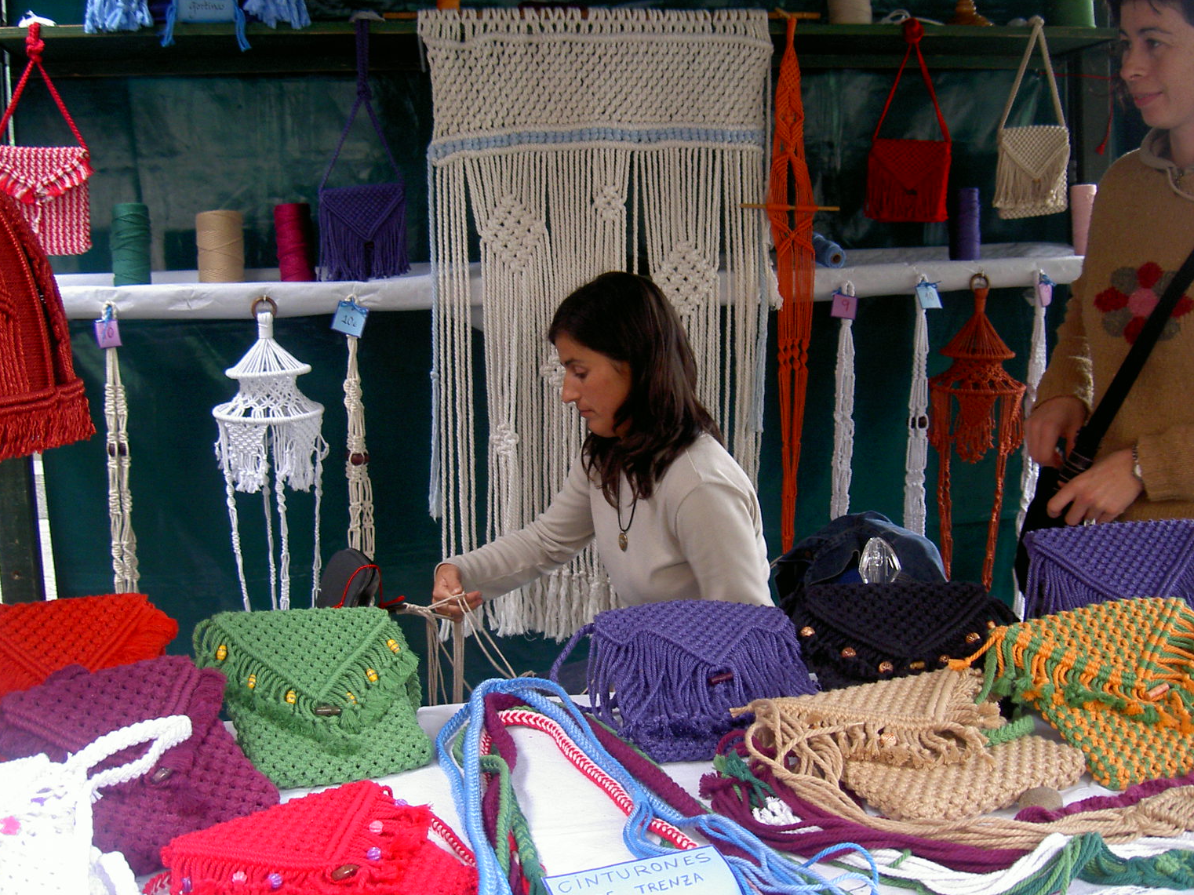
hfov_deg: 45.8
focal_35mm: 41
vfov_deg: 35.1
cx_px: 580
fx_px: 1414
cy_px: 449
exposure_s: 1/59.5
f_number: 2.8
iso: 100
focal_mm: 8
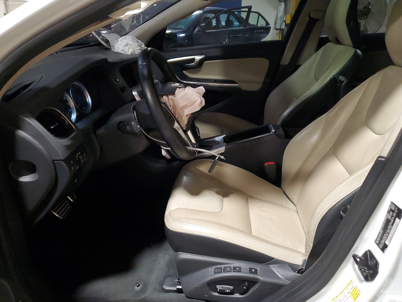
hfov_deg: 67.3
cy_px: 151
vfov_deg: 53.1
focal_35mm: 26
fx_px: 302
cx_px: 201
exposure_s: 1/40
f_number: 1.5
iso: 284
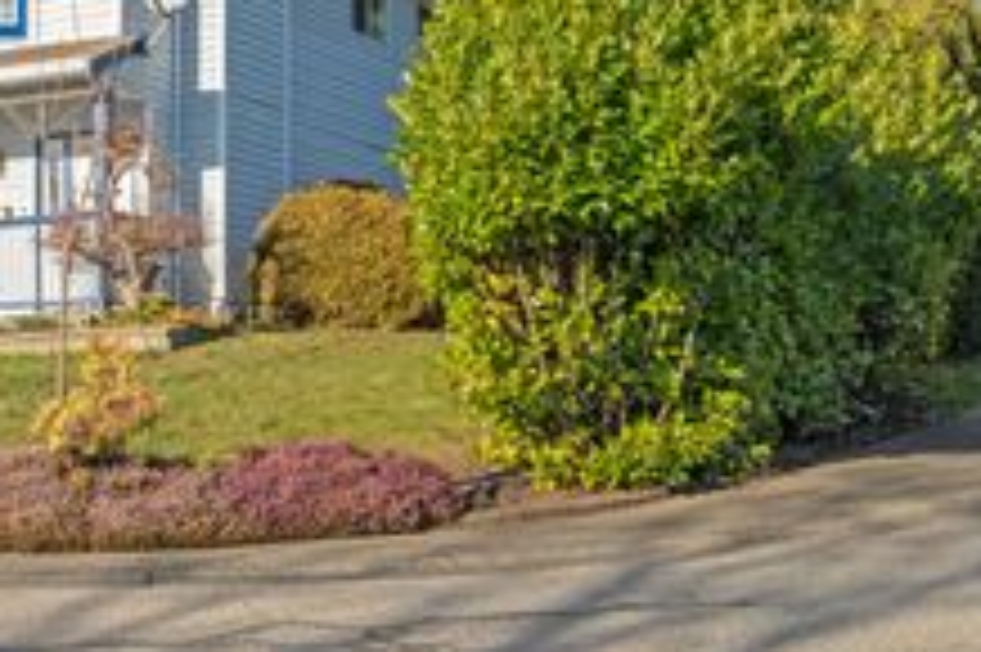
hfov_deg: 32.8
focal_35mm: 55
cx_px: -36
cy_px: 169
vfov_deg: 24.3
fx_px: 1498
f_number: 6.3
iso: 100
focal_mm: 24
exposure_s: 1/2500
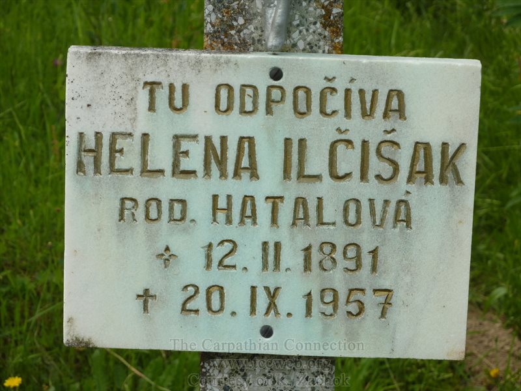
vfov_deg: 10.1
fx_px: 2212
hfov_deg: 13.4
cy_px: 196
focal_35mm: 147
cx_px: 260
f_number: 4.5
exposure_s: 1/400
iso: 80
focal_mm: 24.1
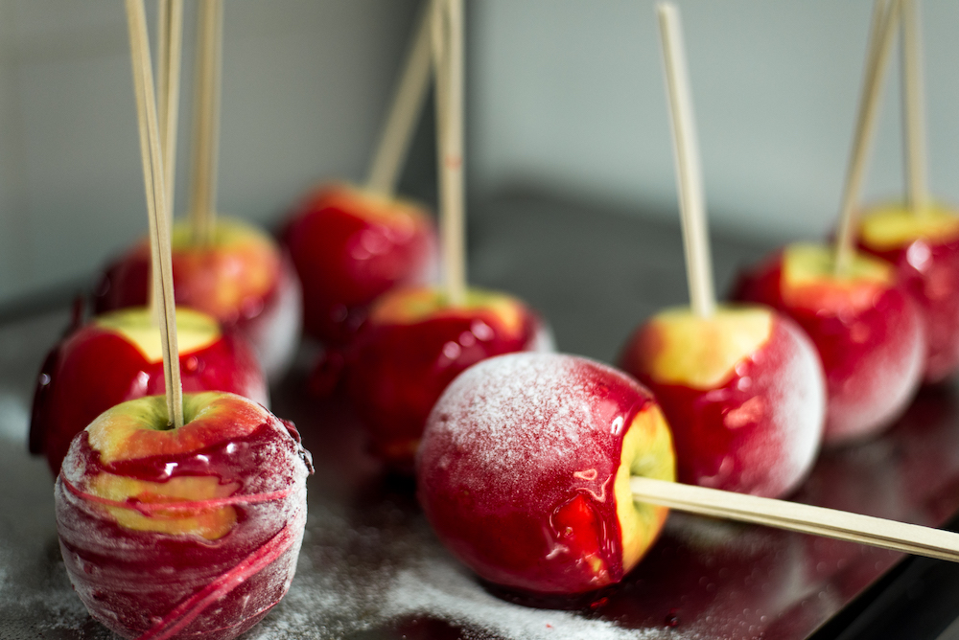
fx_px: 1333
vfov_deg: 27.0
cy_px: 320
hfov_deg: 39.6
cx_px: 480
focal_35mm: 50
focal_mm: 50
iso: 500
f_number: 2.2
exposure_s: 1/100
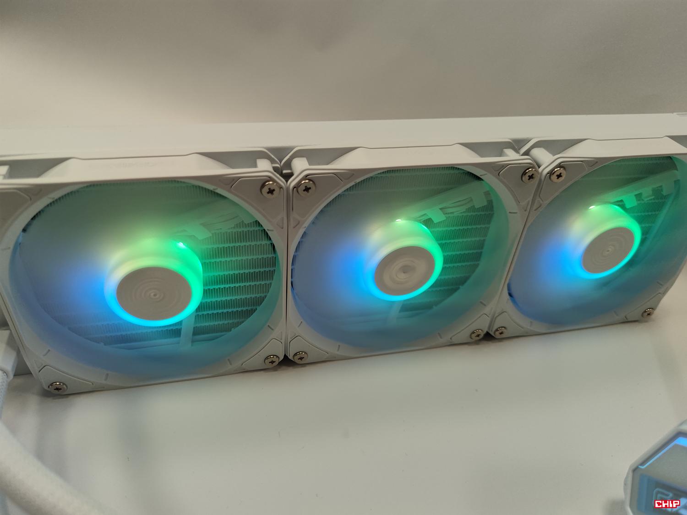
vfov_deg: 54.9
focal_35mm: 25
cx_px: 344
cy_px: 258
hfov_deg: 69.4
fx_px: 496
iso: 121
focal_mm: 6.78
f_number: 1.85
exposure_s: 1/100
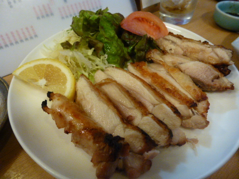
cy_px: 90
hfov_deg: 69.4
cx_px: 120
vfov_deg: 54.9
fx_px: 173
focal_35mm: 25
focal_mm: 4.5
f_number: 3.1
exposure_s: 1/40
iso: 800
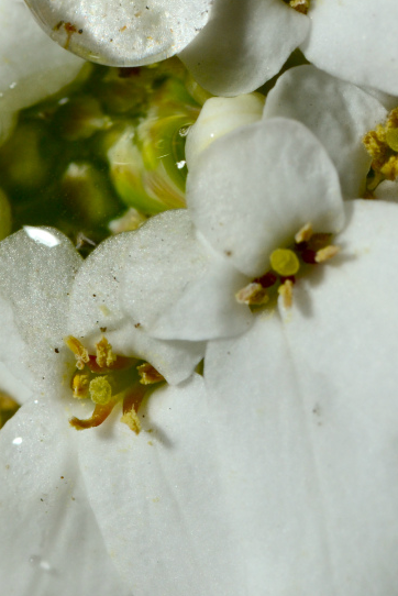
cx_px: 117
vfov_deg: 8.3
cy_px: 120
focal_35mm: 249
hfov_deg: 5.5
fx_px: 4124
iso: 400
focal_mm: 90
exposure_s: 1/200
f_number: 25
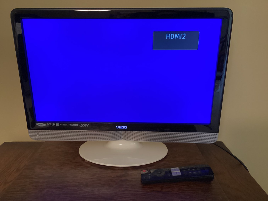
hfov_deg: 58.3
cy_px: 100
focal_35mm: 31
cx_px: 134
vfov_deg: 45.4
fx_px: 240
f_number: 2.4
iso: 800
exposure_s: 1/30
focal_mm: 3.3
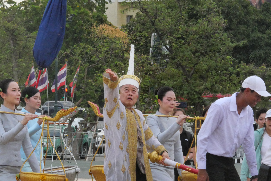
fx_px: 2109
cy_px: 110
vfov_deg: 4.9
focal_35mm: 280
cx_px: 149
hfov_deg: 7.4
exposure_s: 1/500
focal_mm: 102
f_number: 22
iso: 4000
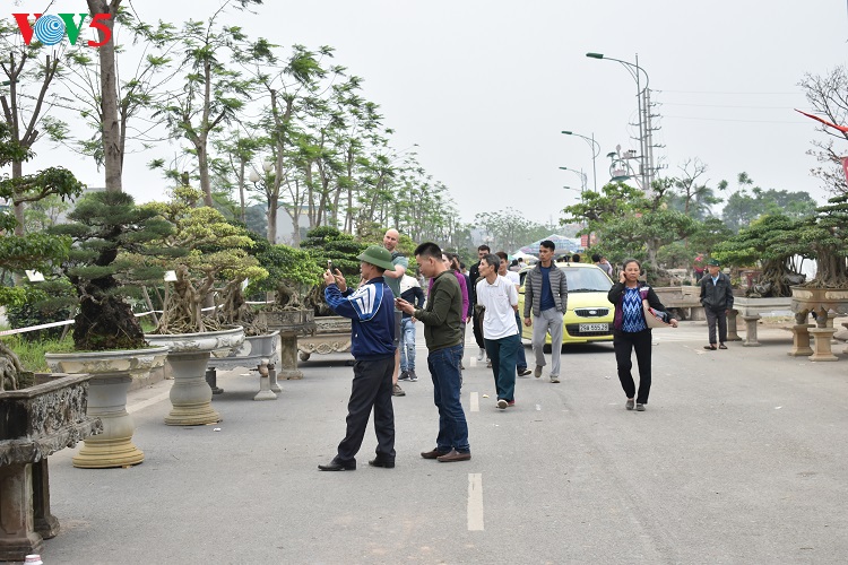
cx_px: 424
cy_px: 282
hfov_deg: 35.1
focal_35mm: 57
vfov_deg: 23.8
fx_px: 1343
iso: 450
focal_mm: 38
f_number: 5.6
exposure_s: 1/250
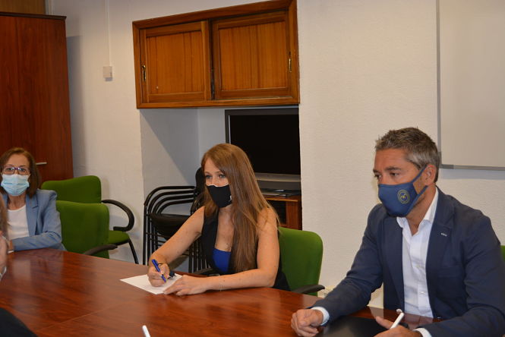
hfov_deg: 38.9
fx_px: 716
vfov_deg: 26.5
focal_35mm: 51
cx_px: 252
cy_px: 168
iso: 400
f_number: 4.5
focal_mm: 34
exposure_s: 1/60
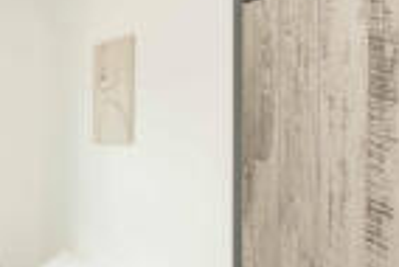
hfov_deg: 33.9
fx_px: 632
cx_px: 73
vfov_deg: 23.2
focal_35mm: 57
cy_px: 243
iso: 250
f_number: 8
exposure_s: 1/20
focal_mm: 17
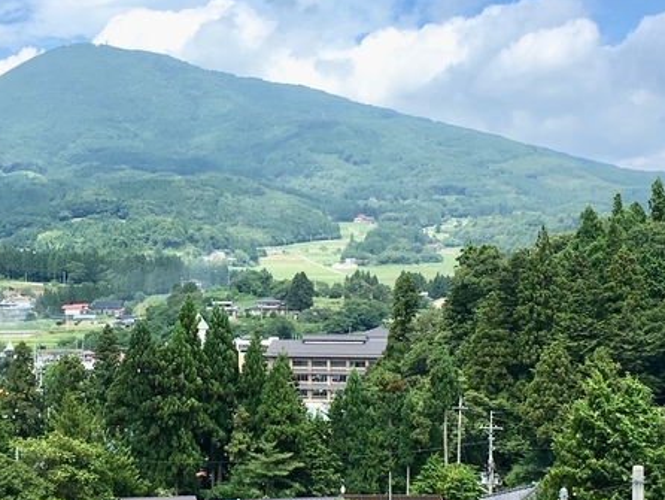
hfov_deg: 24.9
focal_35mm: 78
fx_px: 1499
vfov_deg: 18.9
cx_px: 250
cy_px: 310
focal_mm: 4.15
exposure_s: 1/1425
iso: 25
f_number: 2.2
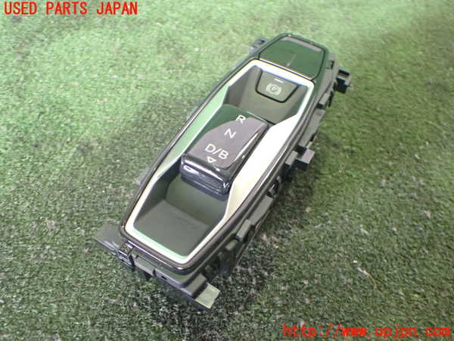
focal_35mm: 30
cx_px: 227
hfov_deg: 60.0
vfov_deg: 46.8
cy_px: 170
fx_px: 393
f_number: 2.3
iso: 800
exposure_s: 1/30
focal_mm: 5.4
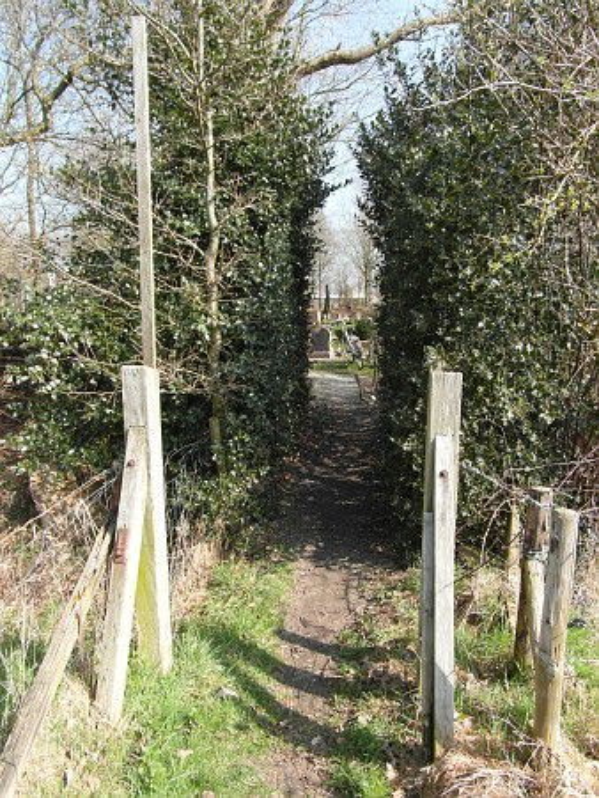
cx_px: 300
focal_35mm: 24
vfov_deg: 71.6
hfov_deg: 56.9
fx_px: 553
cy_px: 399
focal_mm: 4
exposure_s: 1/125
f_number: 4.6
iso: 80
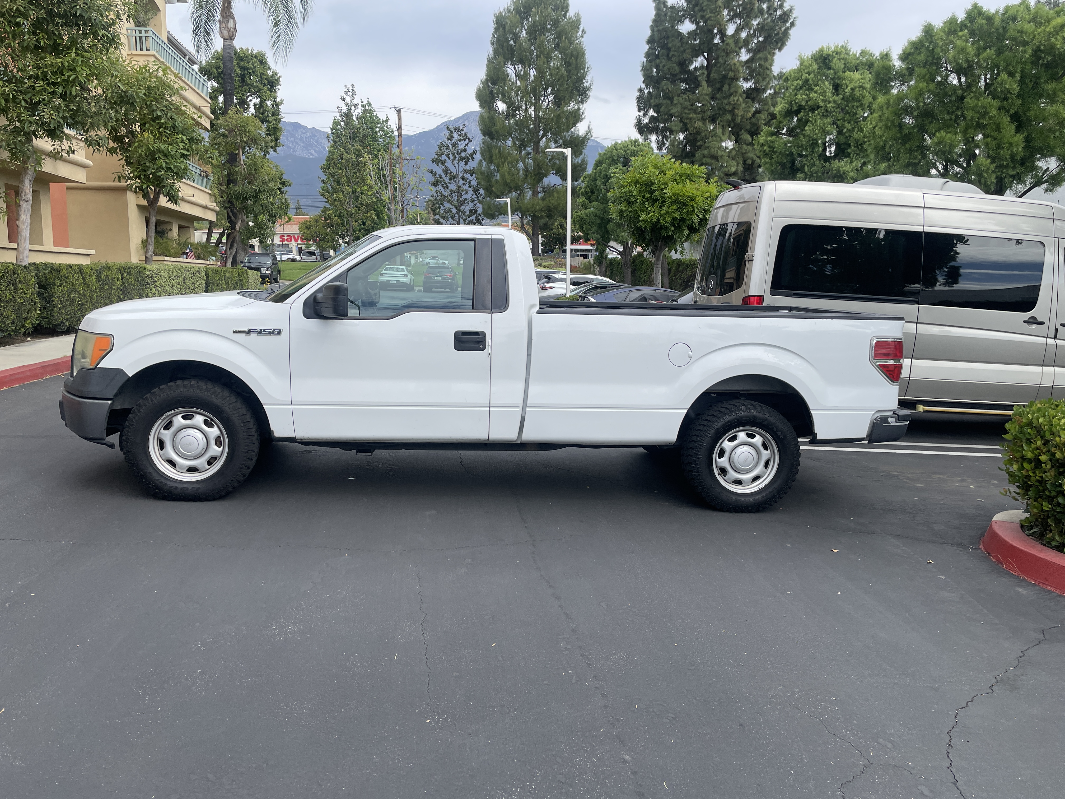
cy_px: 400
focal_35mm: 26
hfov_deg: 67.3
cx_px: 532
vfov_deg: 53.1
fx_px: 800
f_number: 1.6
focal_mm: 4.2
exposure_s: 1/1916
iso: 32
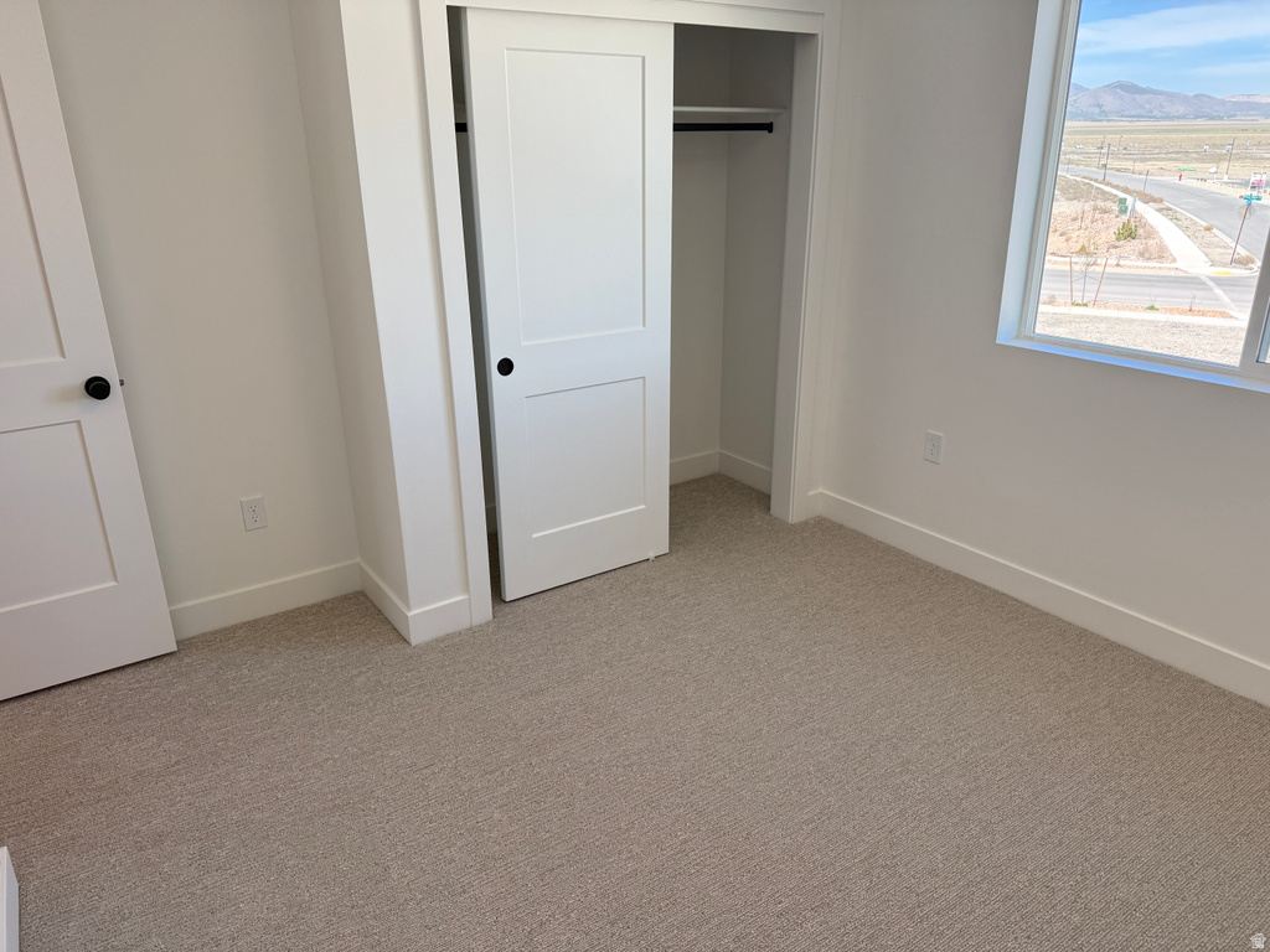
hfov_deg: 71.6
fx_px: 881
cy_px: 476
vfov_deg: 56.8
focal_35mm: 24
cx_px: 635
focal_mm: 6.76
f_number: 1.78
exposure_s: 1/445
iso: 100
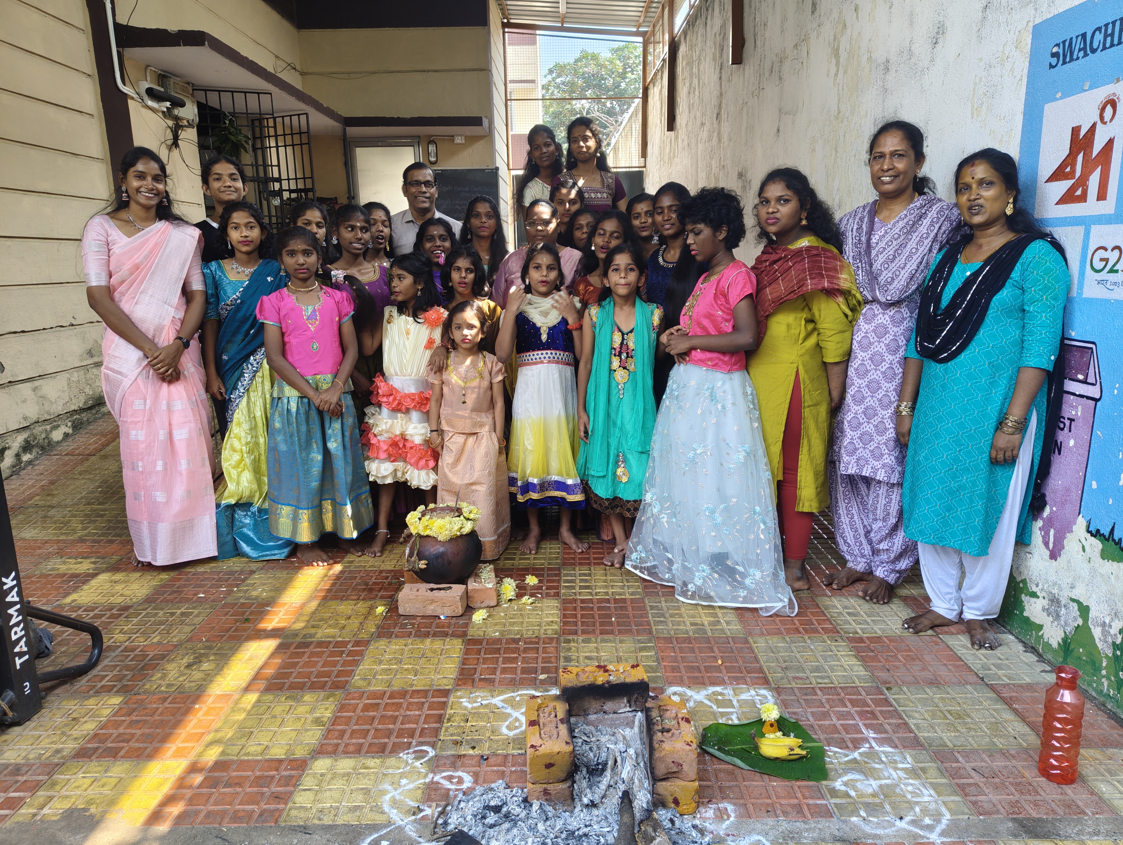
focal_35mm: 24
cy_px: 422
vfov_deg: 56.9
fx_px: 780
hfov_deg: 71.5
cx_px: 562
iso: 79
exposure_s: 1/100
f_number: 1.88
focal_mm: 5.56
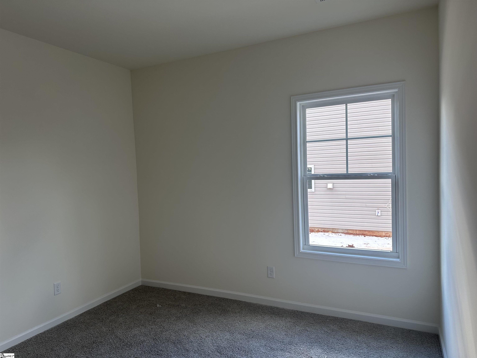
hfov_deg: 71.6
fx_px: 331
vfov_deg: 56.8
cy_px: 179
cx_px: 238
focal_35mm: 24
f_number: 1.78
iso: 64
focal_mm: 6.86
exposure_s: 1/137
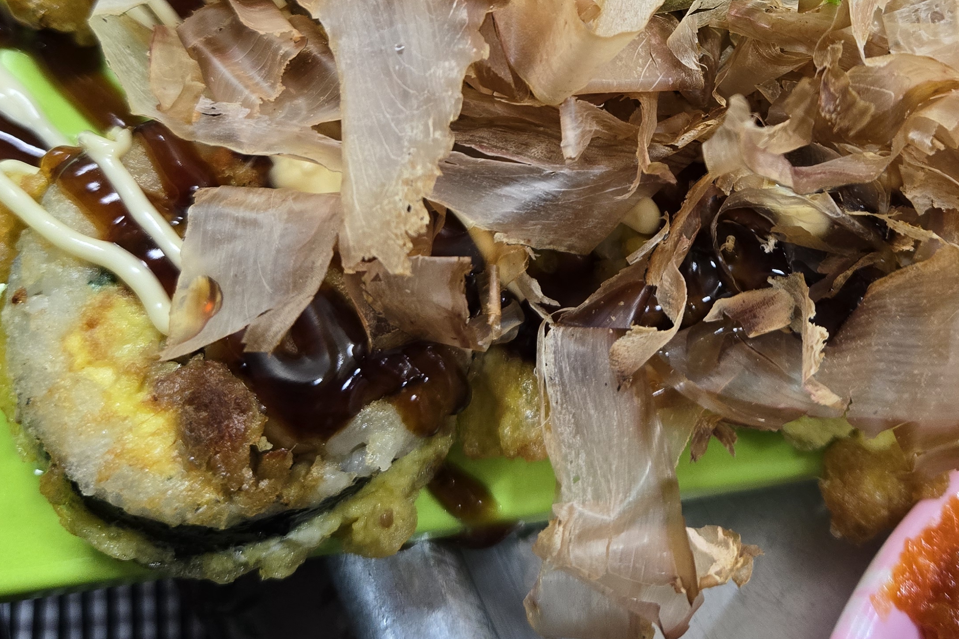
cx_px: 624
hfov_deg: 44.0
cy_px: 72
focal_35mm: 44
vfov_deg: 29.3
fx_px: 1172
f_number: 1.8
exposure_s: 1/120
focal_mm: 5.4
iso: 320
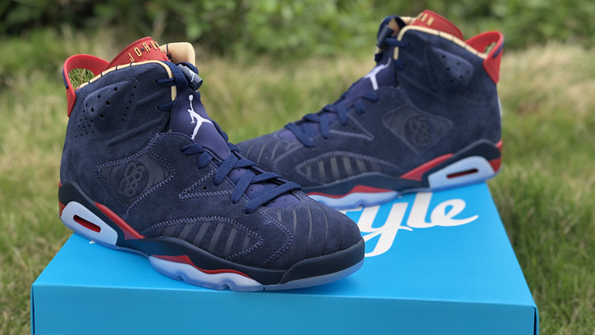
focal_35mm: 57
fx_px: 900
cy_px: 182
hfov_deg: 36.6
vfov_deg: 21.1
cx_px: 297
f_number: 2.4
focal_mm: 6
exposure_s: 1/470
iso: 16
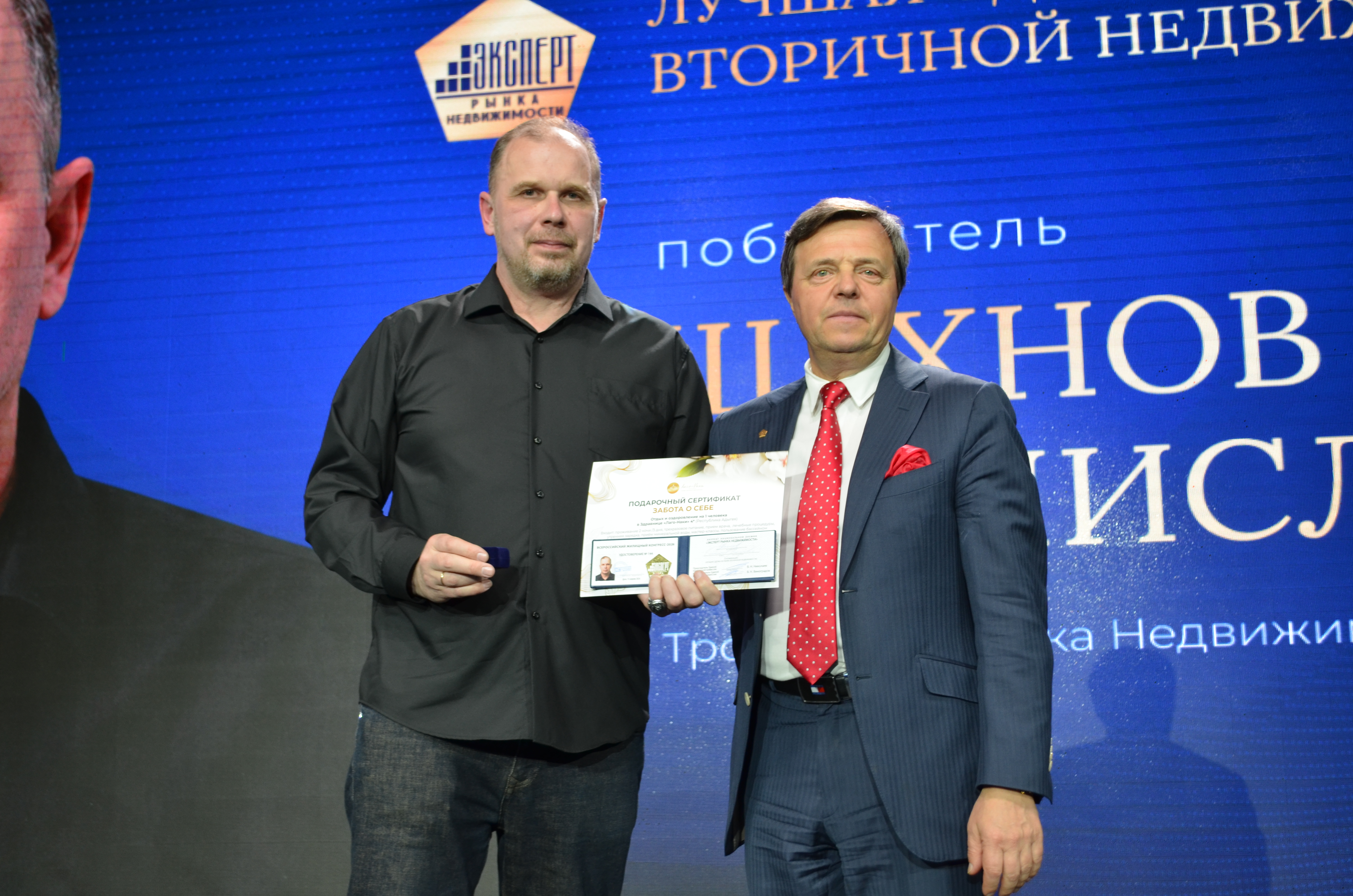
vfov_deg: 25.6
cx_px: 676
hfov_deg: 37.9
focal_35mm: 52
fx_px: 1969
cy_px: 448
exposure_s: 1/60
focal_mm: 35
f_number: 5
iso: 400
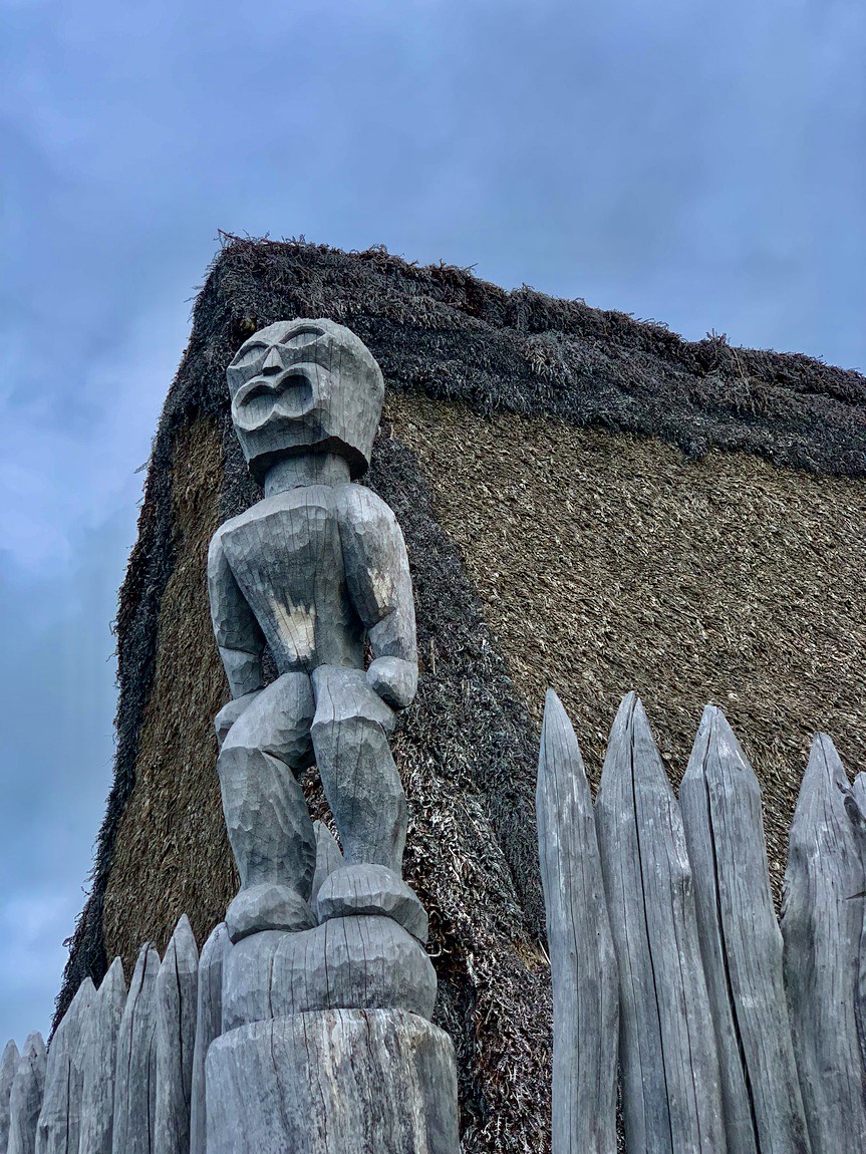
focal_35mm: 52
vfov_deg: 36.8
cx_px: 433
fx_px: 1734
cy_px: 577
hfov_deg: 28.0
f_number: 2.4
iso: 16
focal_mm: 6
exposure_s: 1/940
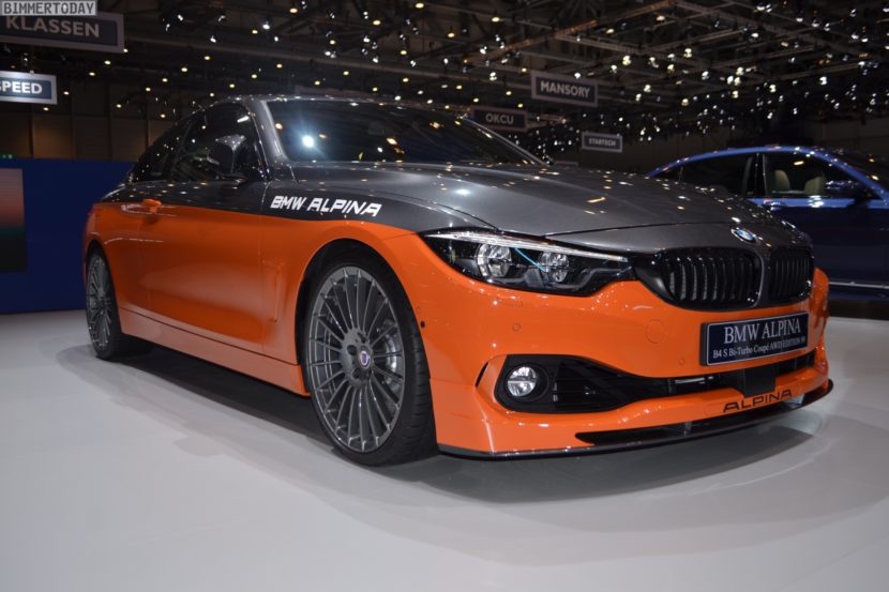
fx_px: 815
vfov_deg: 40.0
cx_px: 444
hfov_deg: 57.2
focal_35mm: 33
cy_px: 296
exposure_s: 1/200
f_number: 3.8
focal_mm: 22
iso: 180
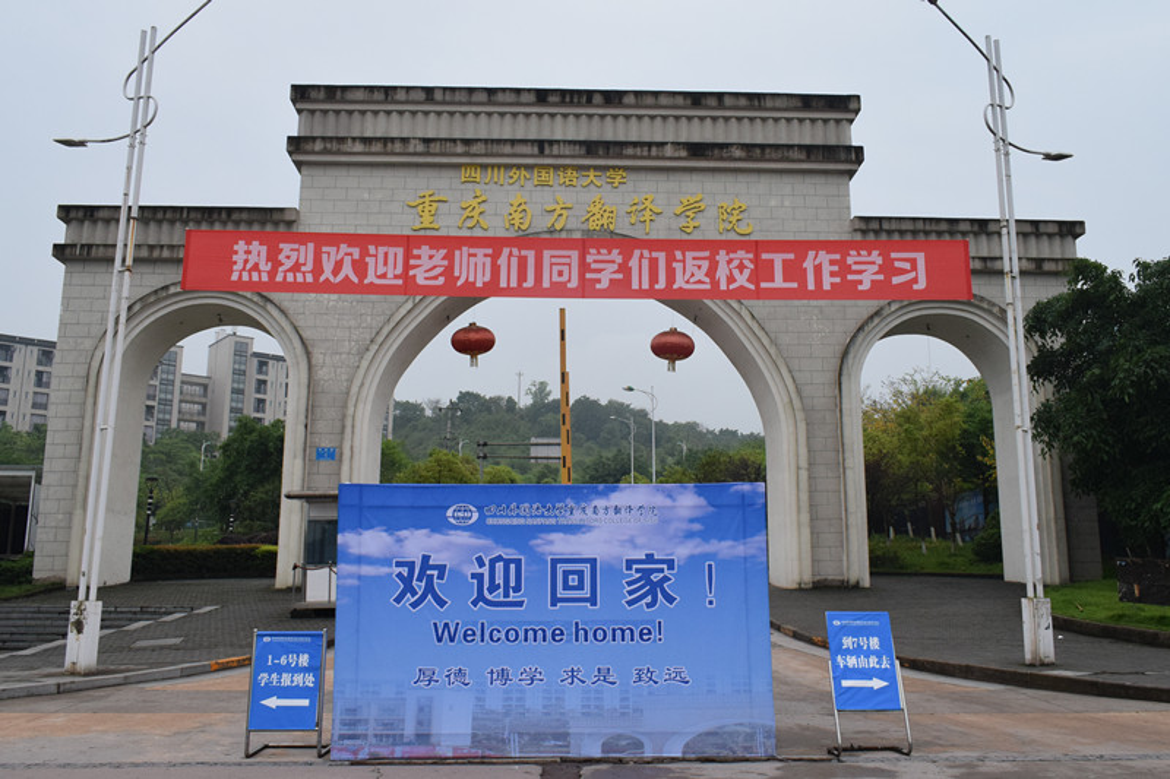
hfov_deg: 59.5
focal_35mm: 32
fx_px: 1023
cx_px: 585
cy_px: 390
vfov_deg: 41.7
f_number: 16
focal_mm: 21
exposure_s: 1/800
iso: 1600
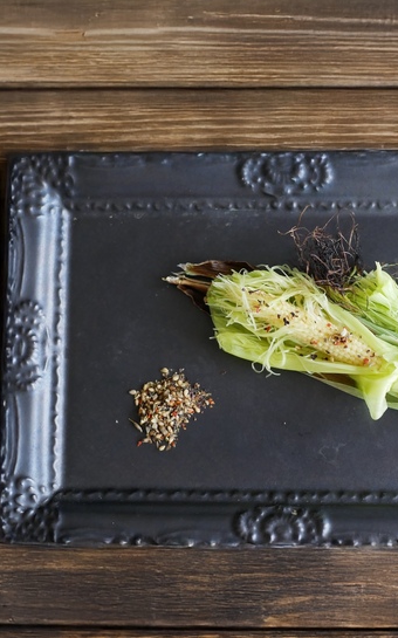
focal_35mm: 43
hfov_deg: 29.5
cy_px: 323
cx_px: 280
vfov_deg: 46.2
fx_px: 747
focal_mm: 15
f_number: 1.7
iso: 800
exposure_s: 1/60
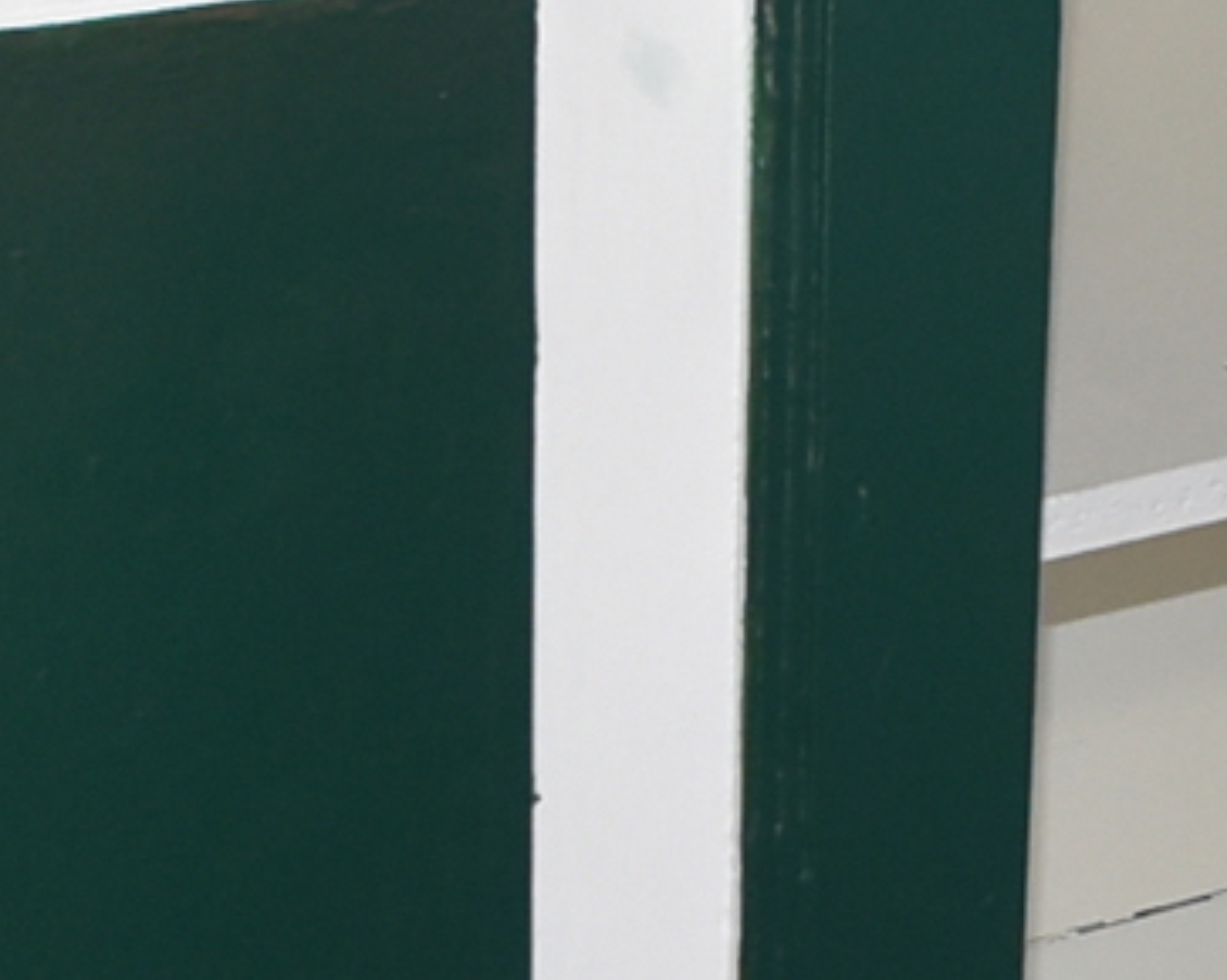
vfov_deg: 8.0
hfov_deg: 9.8
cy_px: 421
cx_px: 1568
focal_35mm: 194
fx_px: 7041
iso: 800
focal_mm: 20
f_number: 4.5
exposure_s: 1/80
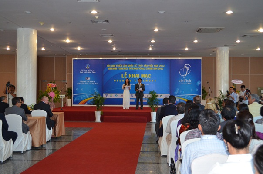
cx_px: 132
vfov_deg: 30.7
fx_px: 317
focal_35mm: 44
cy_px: 87
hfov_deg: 45.0
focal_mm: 29
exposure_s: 1/60
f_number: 4.5
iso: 900
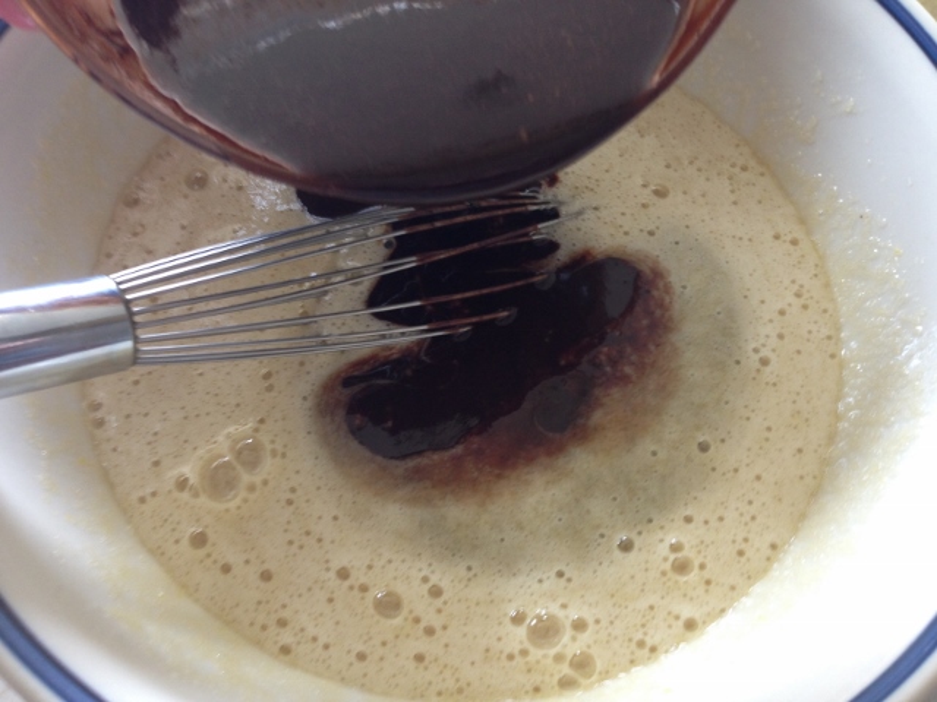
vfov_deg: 42.9
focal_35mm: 33
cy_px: 351
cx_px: 468
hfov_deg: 55.4
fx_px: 893
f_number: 2.4
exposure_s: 1/20
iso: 80
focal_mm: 4.12
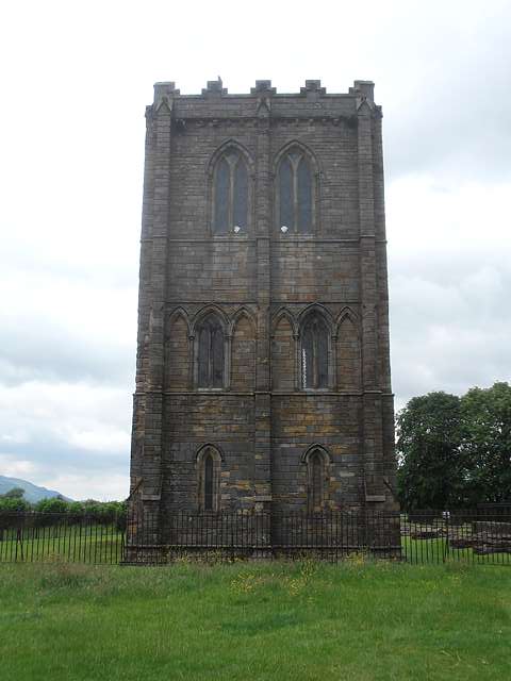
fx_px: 866
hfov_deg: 32.9
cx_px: 256
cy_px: 340
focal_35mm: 44
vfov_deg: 42.9
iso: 80
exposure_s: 1/320
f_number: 4.2
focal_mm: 7.87
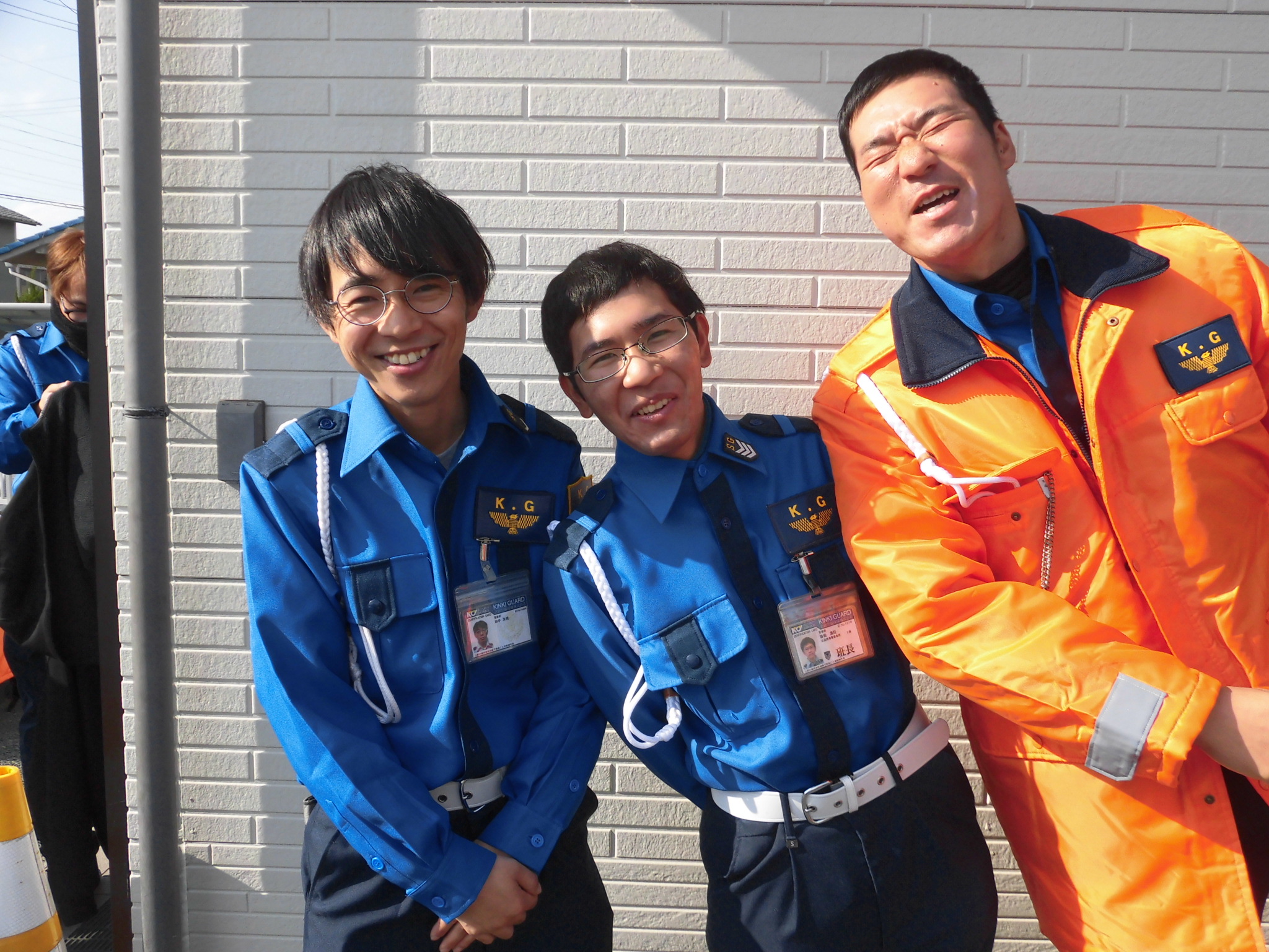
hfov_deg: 56.8
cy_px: 476
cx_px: 634
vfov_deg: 44.2
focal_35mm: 32
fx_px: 1173
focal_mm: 5.81
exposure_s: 1/800
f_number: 3.5
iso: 100
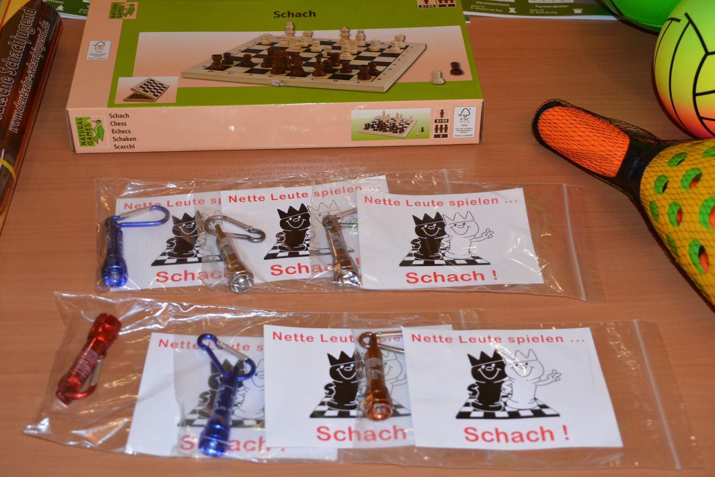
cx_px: 358
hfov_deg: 35.1
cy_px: 238
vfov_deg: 23.8
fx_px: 1132
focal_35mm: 57
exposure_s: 1/60
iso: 1400
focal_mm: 38
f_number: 4.5
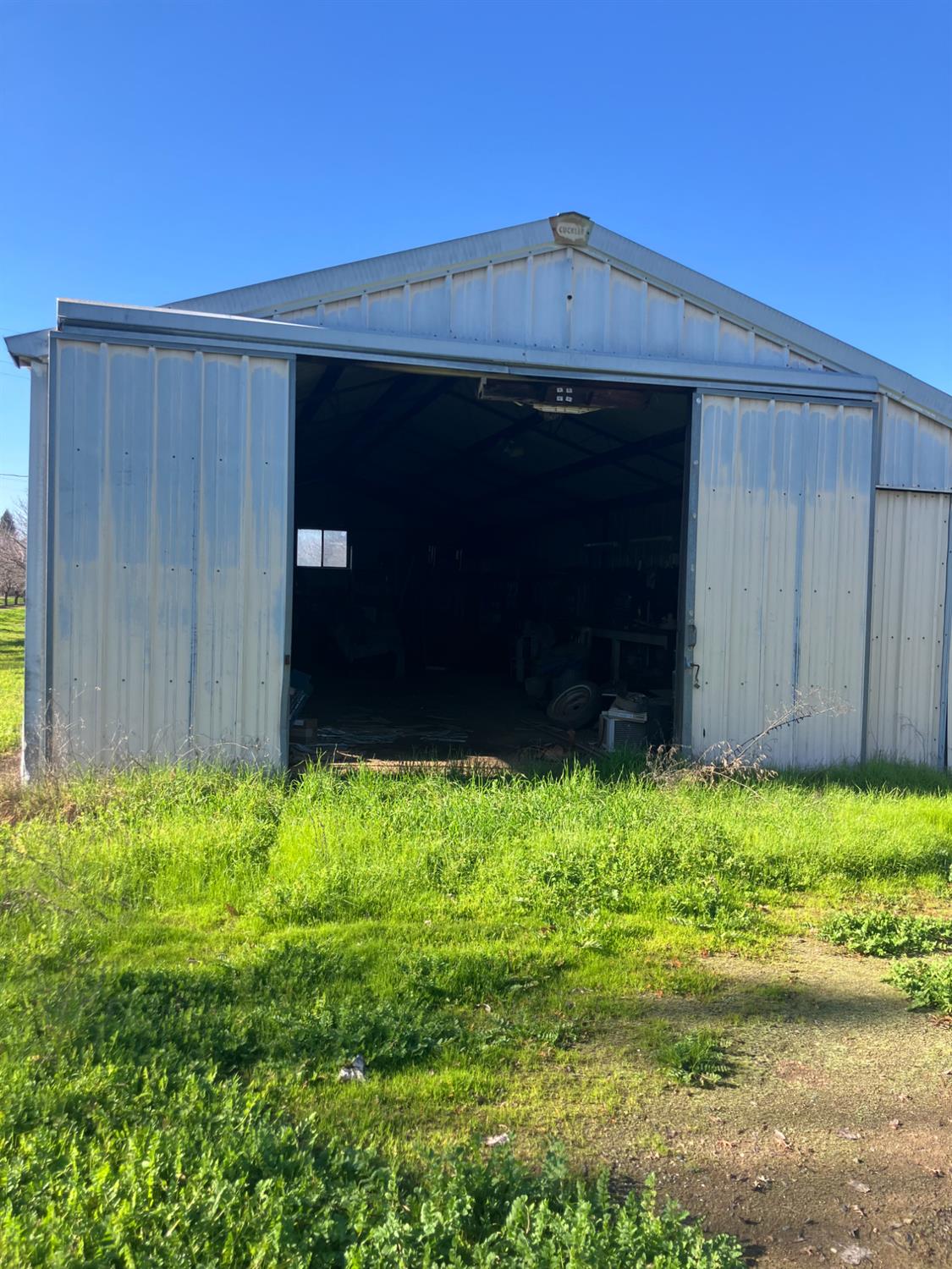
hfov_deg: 49.7
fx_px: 1027
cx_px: 476
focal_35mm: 28
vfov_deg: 63.4
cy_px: 634
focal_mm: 3.99
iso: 32
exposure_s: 1/648
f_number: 1.8
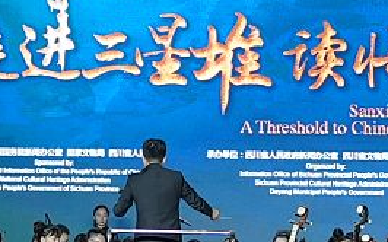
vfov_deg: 6.3
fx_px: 2188
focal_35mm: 207
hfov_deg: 10.1
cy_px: -34
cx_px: 267
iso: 500
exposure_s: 1/160
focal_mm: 30
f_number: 2.8
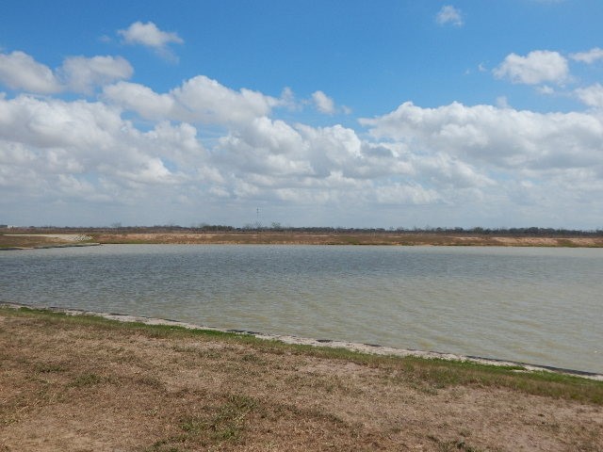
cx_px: 302
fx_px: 540
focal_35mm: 31
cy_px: 226
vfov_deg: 45.4
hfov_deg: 58.4
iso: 125
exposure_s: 1/1000
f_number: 6.5
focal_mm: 5.6
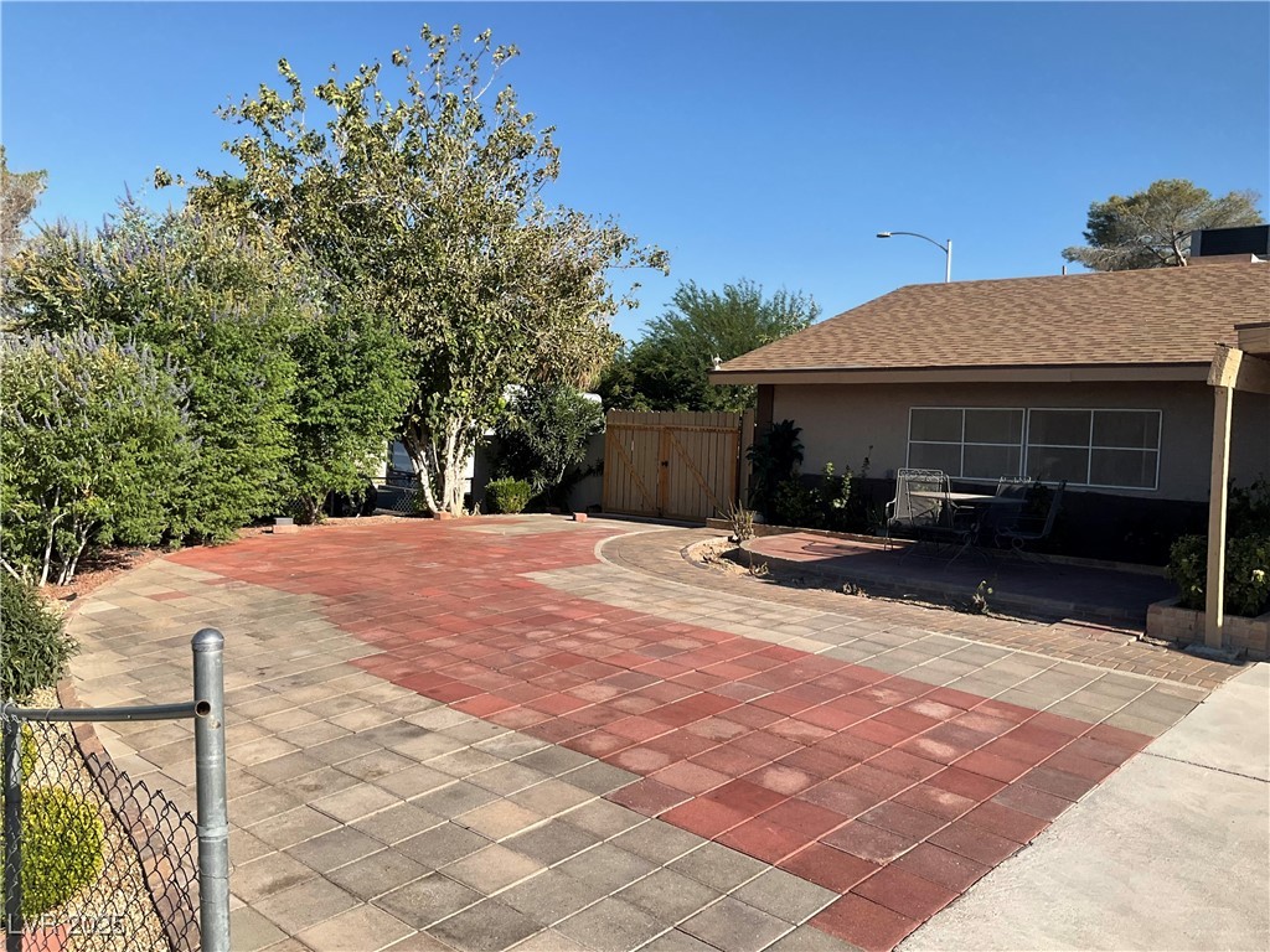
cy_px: 476
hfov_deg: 61.7
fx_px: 1064
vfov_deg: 48.2
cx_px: 635
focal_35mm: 29
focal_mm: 3
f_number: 1.8
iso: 25
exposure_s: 1/1626
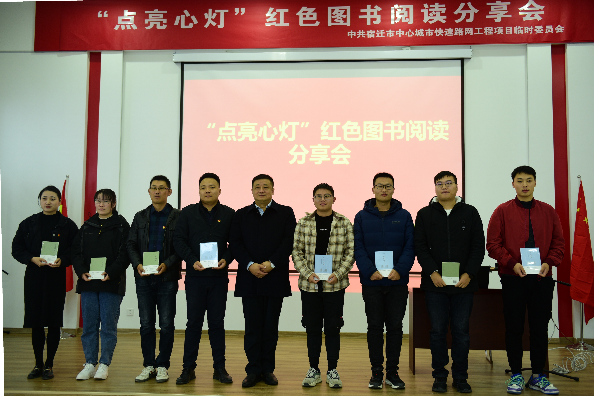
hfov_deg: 54.4
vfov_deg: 37.8
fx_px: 577
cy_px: 198
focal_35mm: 35
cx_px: 297
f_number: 2.8
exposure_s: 1/50
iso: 320
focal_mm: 35
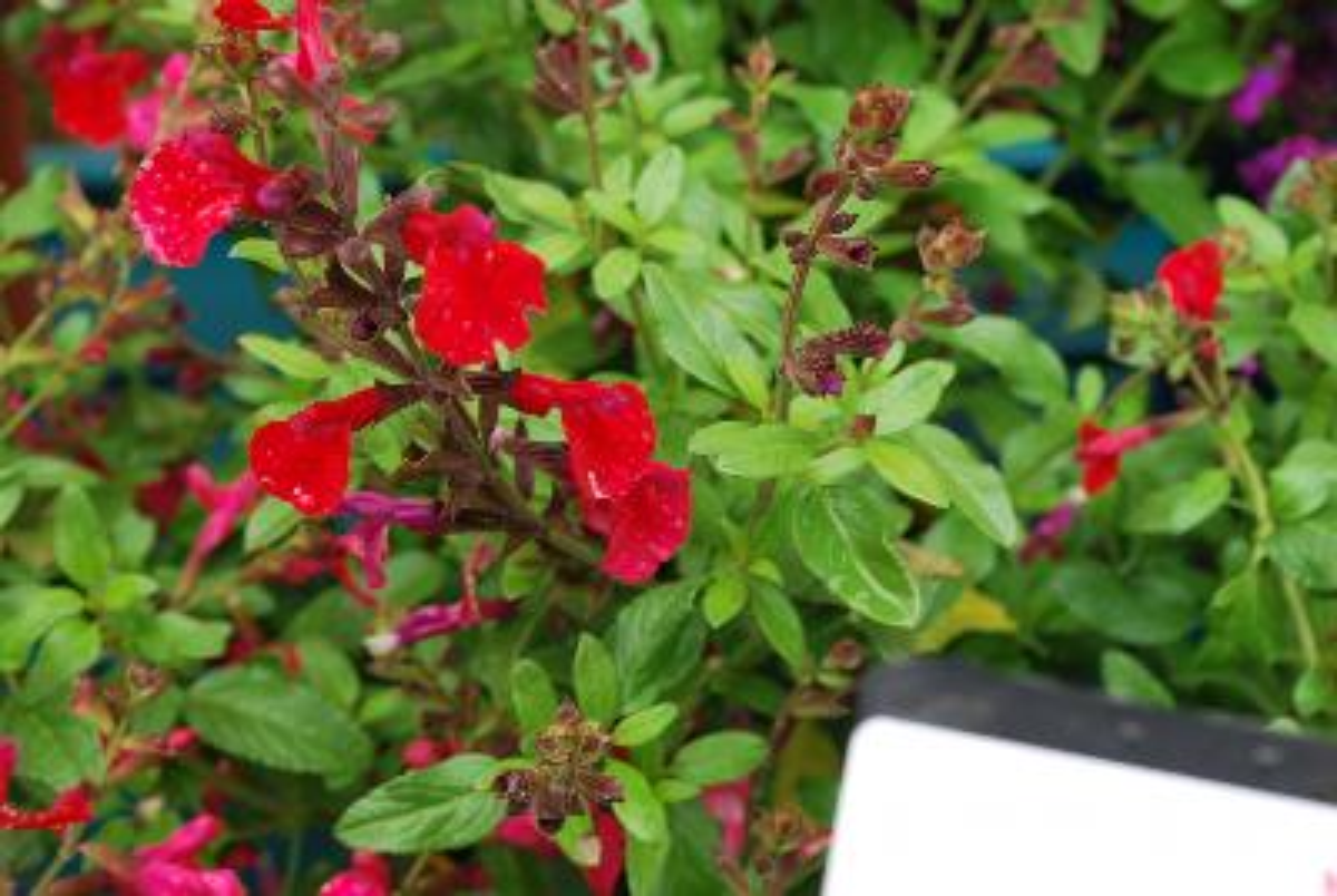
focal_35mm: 66
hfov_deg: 30.5
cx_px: 668
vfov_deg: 20.7
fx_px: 2455
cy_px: 448
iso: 125
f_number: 8
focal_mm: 44
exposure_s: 1/60
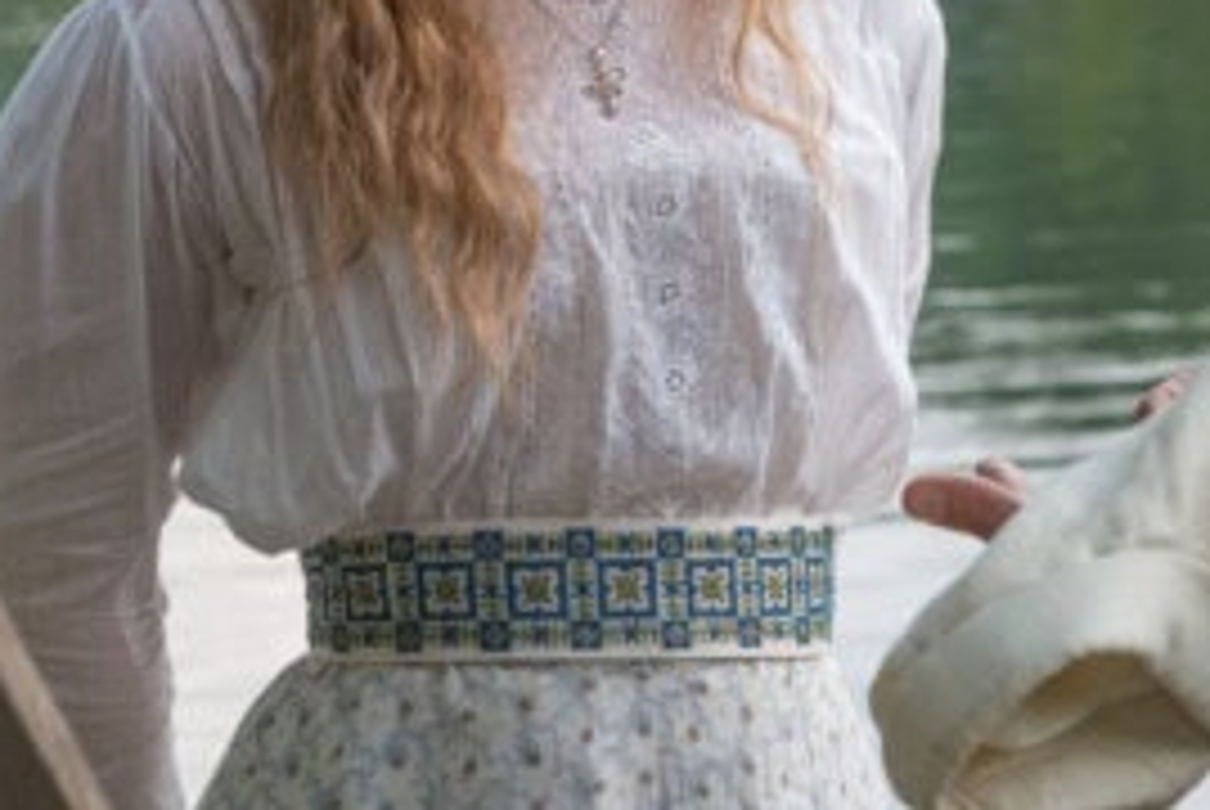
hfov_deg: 7.3
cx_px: 558
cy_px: 25
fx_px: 9455
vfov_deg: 4.9
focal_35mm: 281
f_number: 9
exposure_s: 1/160
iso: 800
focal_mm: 105
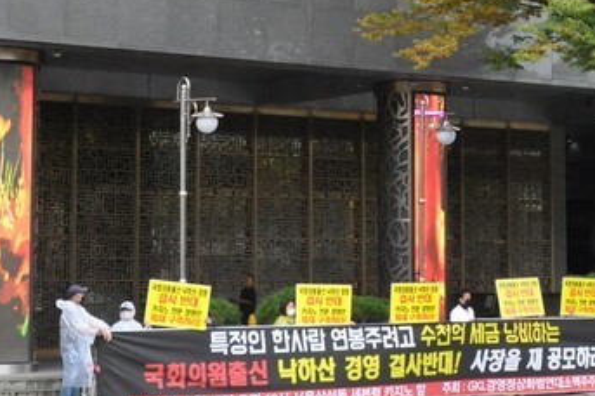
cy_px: -96
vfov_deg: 15.6
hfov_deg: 21.6
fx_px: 1387
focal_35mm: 84
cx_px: 801
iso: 1250
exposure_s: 1/250
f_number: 8
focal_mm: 20
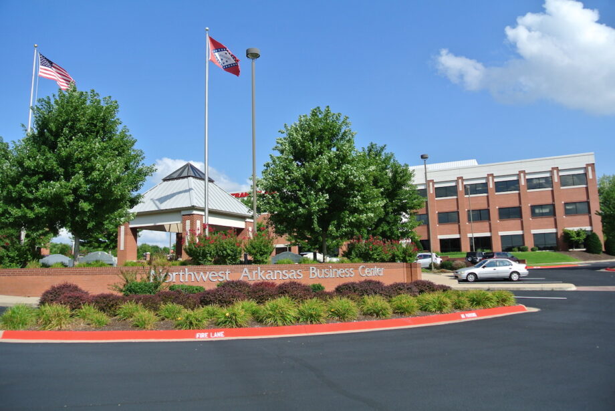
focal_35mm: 27
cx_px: 308
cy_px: 206
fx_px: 462
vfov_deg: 48.0
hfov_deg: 67.3
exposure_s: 1/640
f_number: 4.5
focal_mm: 10
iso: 100
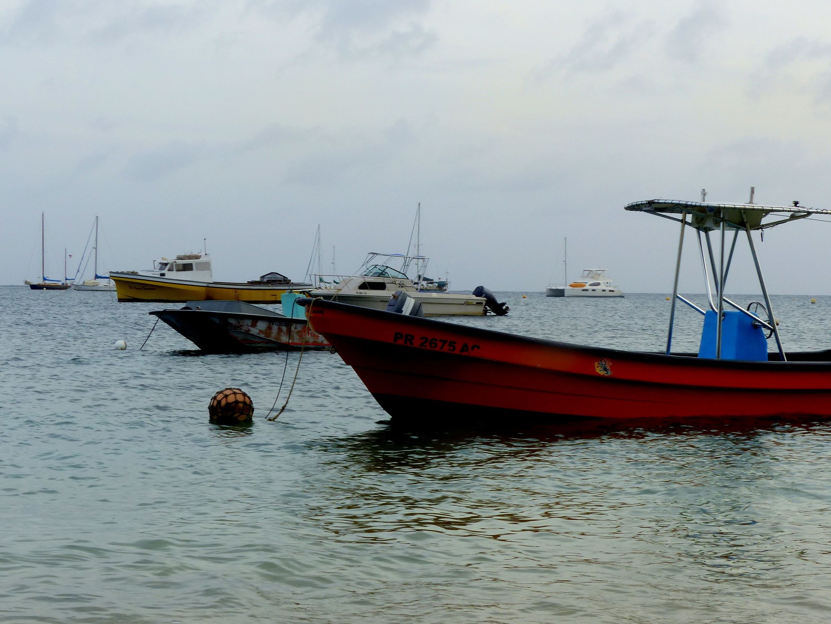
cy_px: 312
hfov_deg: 25.0
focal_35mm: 78
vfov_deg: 18.9
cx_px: 416
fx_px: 1872
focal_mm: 14
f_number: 8
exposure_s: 1/60
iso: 100
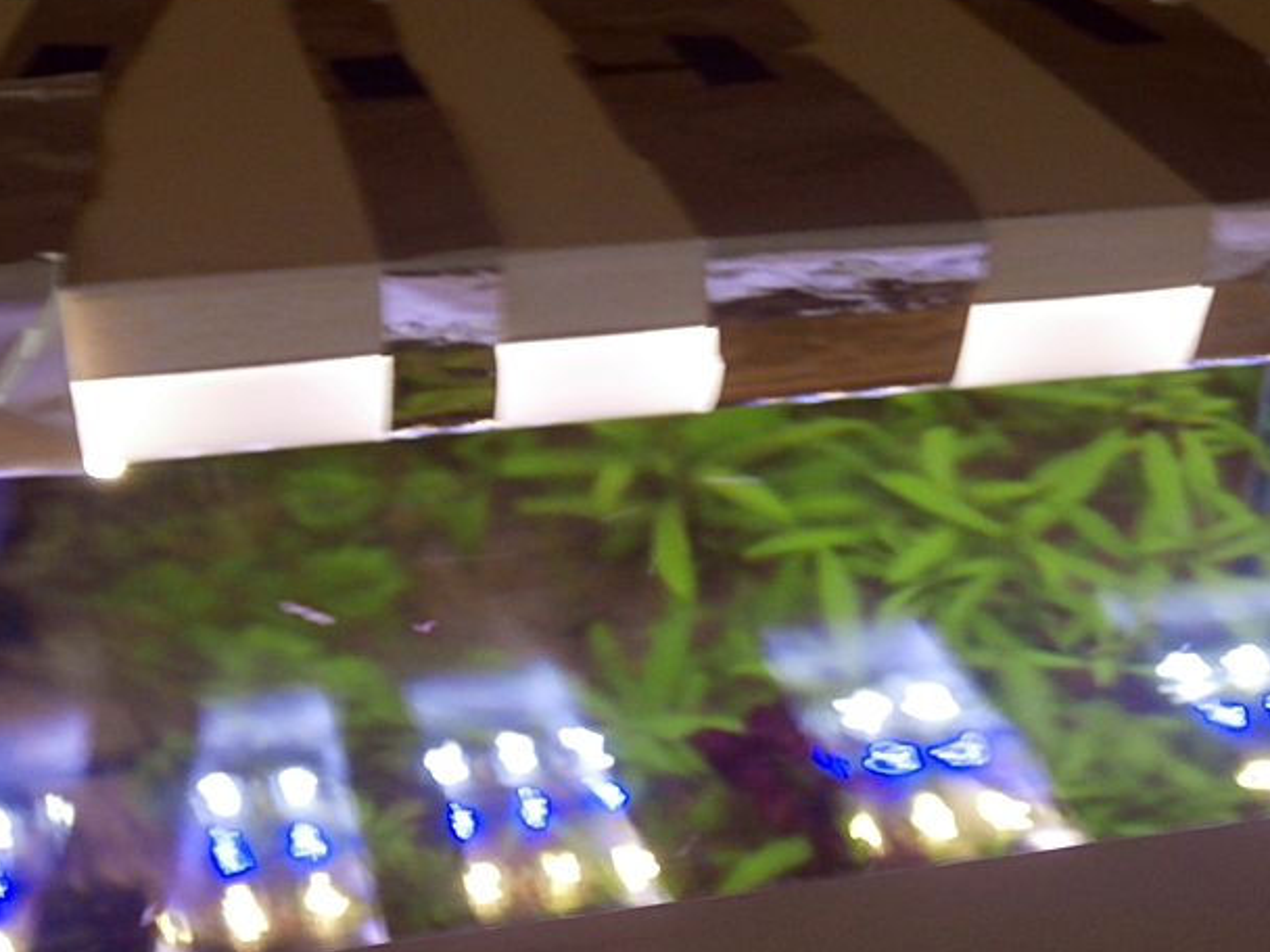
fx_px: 1834
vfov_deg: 29.1
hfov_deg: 38.2
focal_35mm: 50
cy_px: 528
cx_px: 668
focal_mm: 6.67
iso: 200
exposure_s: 1/2
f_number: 3.9
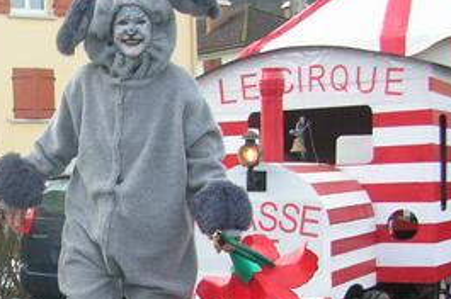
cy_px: 336
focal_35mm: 88
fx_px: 1101
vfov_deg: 15.1
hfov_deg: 21.9
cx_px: -51
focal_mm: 5.8
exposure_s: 1/220
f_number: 2.8
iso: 50
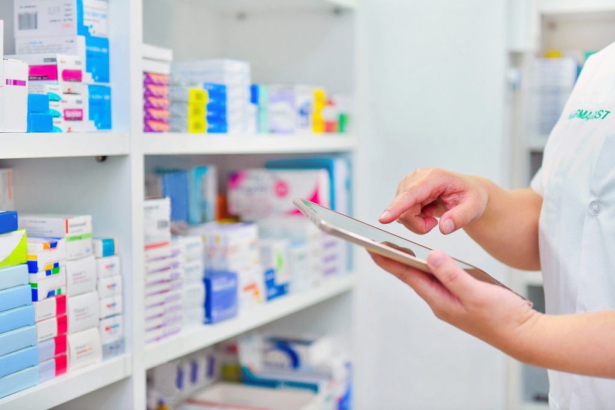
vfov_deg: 24.2
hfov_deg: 35.7
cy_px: 205
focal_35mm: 56
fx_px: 956
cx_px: 308
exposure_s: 1/50
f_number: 2.8
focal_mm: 56
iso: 400
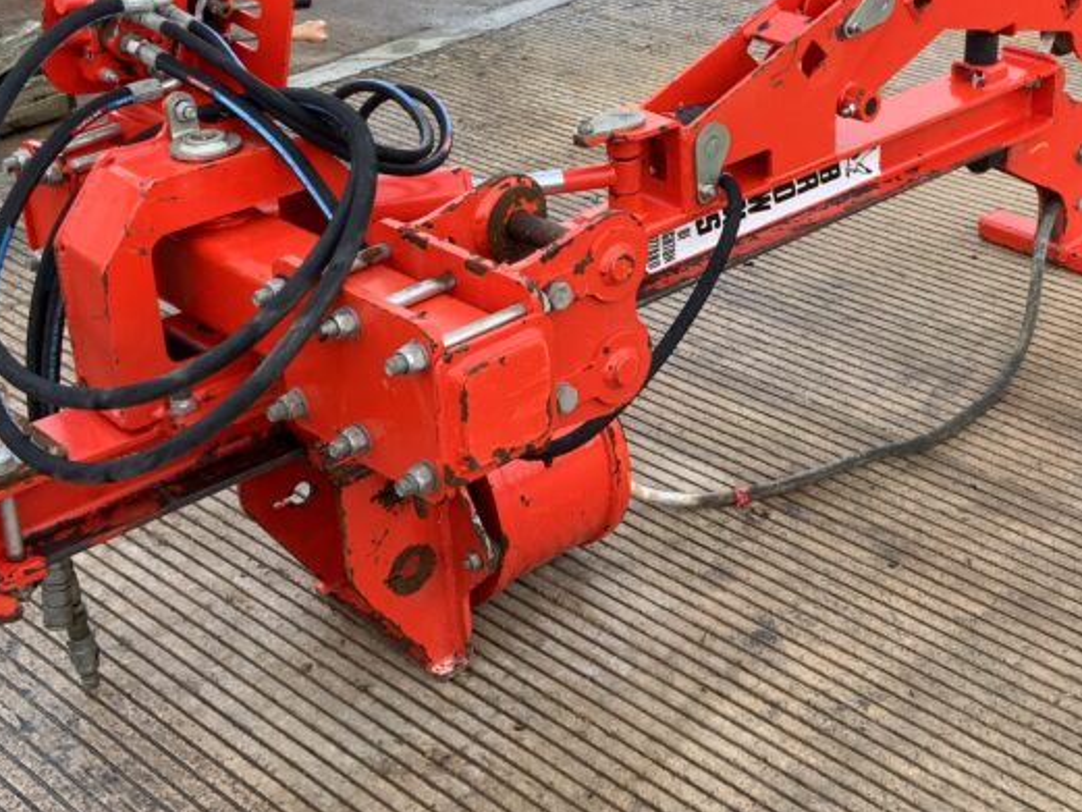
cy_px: 258
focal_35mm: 57
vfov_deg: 25.5
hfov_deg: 33.6
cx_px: 685
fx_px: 1782
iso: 16
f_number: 1.8
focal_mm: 3
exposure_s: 1/230
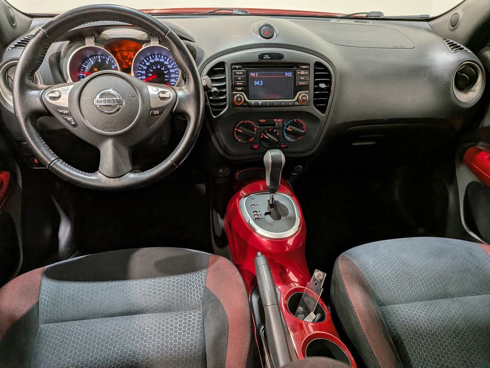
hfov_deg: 71.6
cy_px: 184
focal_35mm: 24
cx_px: 245
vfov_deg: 56.8
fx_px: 340
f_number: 1.7
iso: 96
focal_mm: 4.53
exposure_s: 1/50
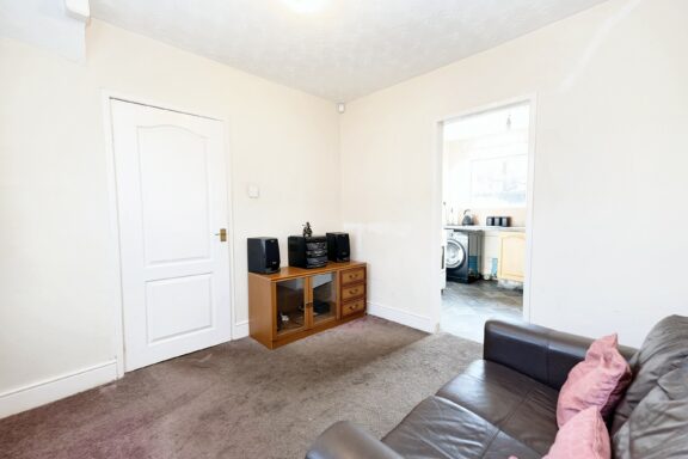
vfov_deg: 77.3
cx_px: 344
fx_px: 287
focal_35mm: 15
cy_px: 230
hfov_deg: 100.4
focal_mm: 10
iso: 800
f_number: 4
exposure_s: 1/52
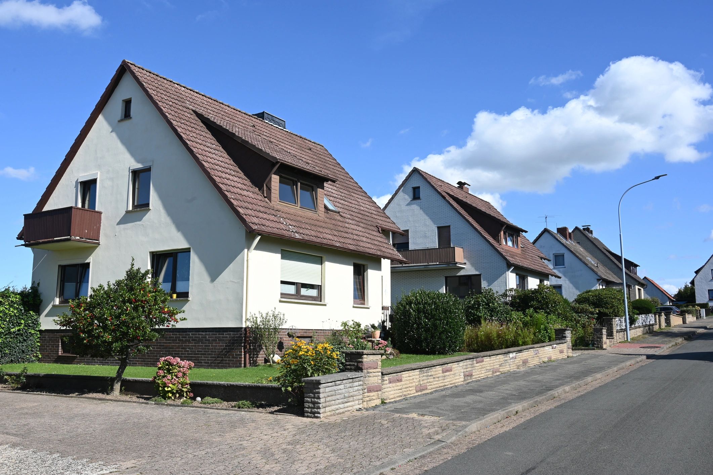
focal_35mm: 34
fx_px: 663
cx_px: 356
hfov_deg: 56.5
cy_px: 238
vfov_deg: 39.4
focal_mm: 33.5
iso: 100
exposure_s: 1/100
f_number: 13
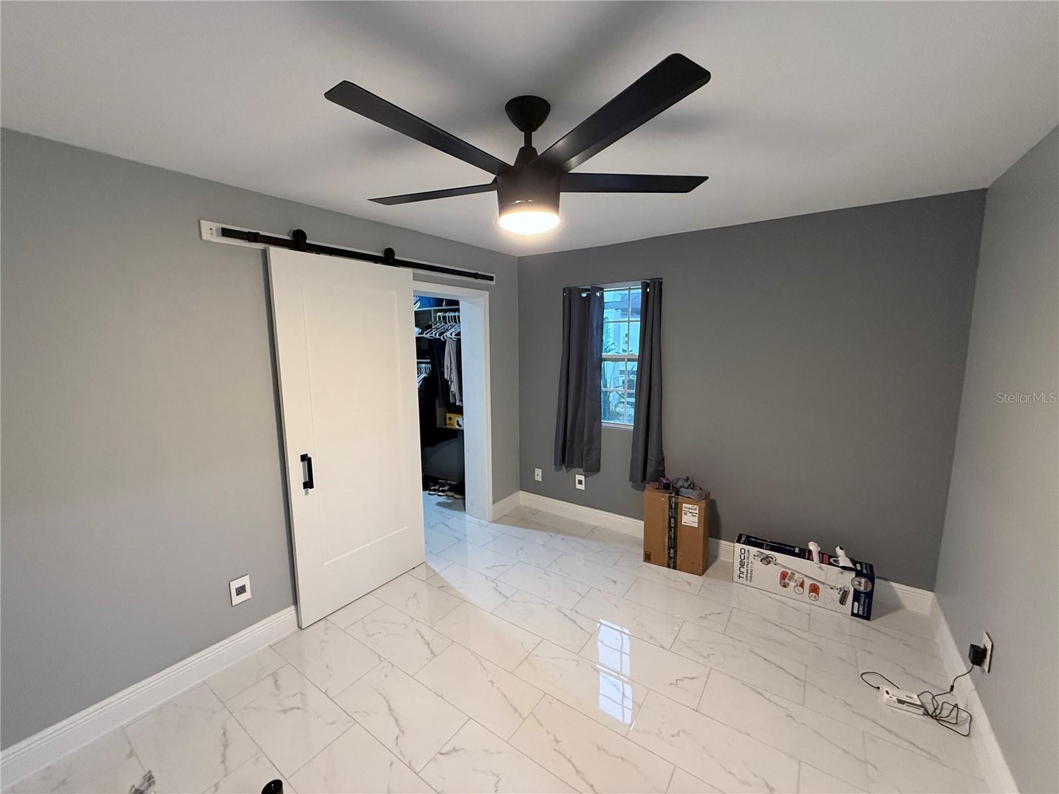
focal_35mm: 14
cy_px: 397
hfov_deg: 102.1
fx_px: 428
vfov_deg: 85.7
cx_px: 530
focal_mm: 2.22
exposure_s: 1/60
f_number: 2.2
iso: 500
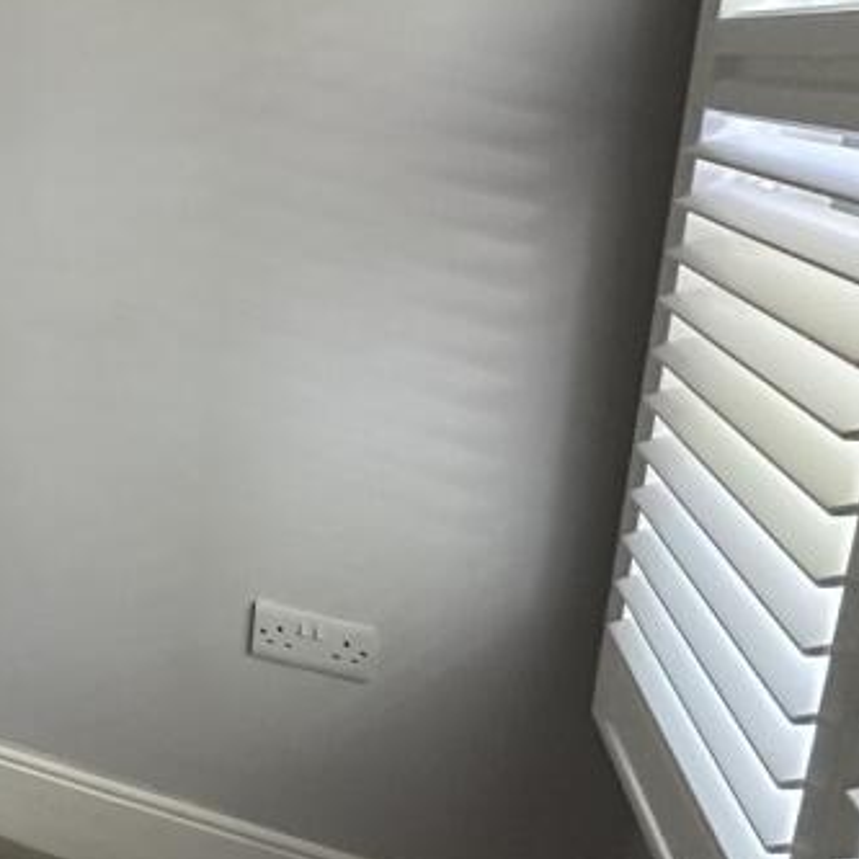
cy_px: 258
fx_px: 1067
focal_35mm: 38
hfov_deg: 30.2
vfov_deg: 43.0
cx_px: -359
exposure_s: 1/60
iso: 500
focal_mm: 2.22
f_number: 2.2
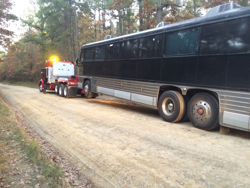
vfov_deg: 48.2
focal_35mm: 29
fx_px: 209
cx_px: 125
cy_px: 94
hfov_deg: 61.7
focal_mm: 4.15
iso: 250
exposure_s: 1/15
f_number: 2.2
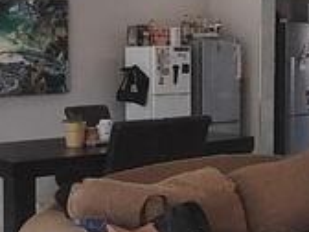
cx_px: 202
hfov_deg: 24.0
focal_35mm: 81
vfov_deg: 18.2
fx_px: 723
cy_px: 114
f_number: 2.2
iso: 217
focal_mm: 1.42
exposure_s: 1/100
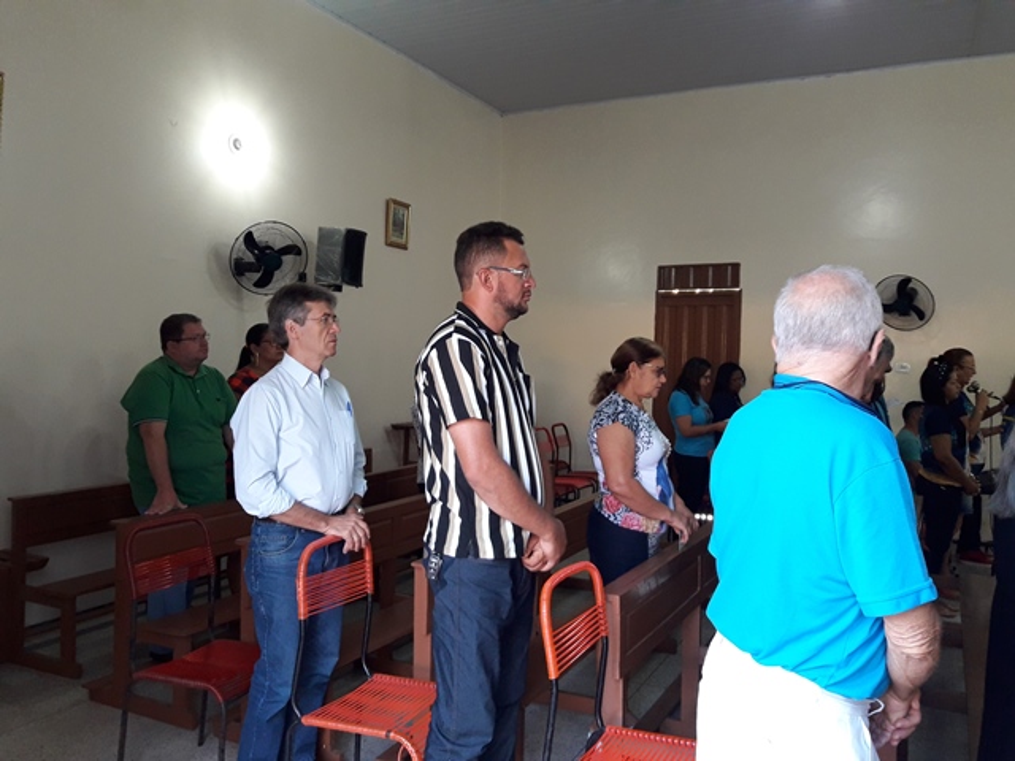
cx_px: 508
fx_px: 821
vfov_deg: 49.7
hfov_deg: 63.4
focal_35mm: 28
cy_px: 380
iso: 125
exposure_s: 1/40
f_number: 1.9
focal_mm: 3.7
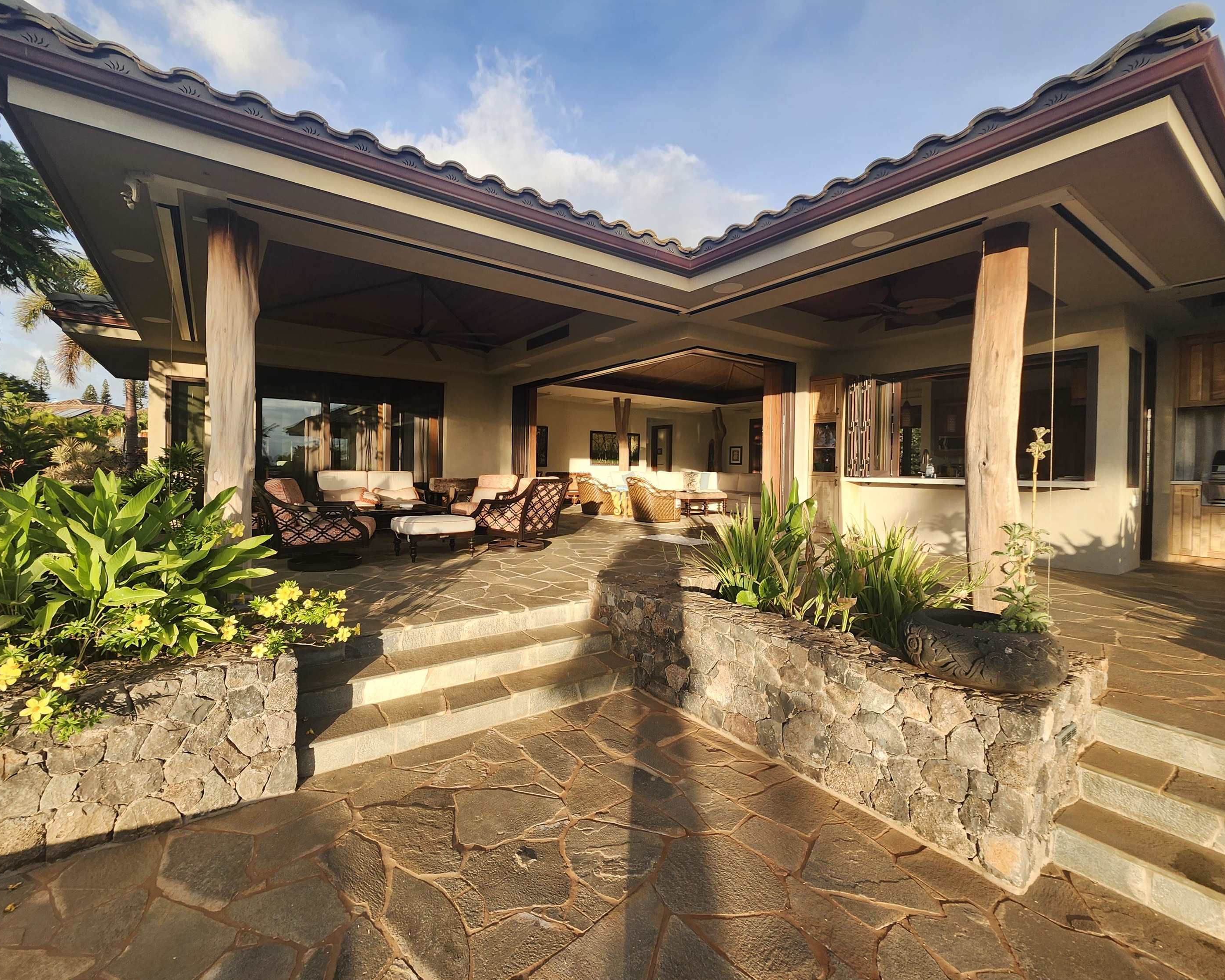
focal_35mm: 14
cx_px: 580
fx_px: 508
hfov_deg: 100.6
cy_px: 478
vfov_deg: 88.0
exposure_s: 1/353
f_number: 2.2
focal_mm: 1.74
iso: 40
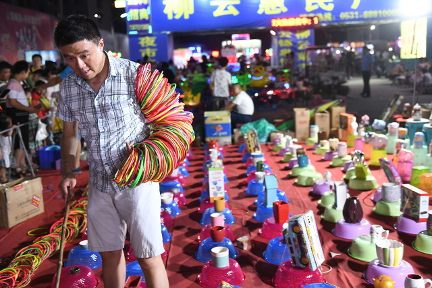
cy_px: 144
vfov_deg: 31.9
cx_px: 216
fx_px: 504
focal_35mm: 42
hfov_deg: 46.4
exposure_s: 1/100
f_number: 2.8
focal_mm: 42
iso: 1250
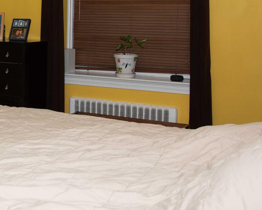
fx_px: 512
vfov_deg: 22.7
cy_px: 30
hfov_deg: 27.1
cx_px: 1
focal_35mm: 66
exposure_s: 1/100
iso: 400
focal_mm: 28
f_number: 5.6
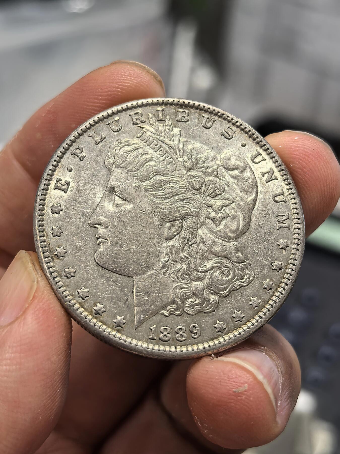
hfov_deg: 27.0
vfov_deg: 35.5
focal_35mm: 54
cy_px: 227
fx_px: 707
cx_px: 170
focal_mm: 6.98
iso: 200
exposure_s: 1/100
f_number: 2
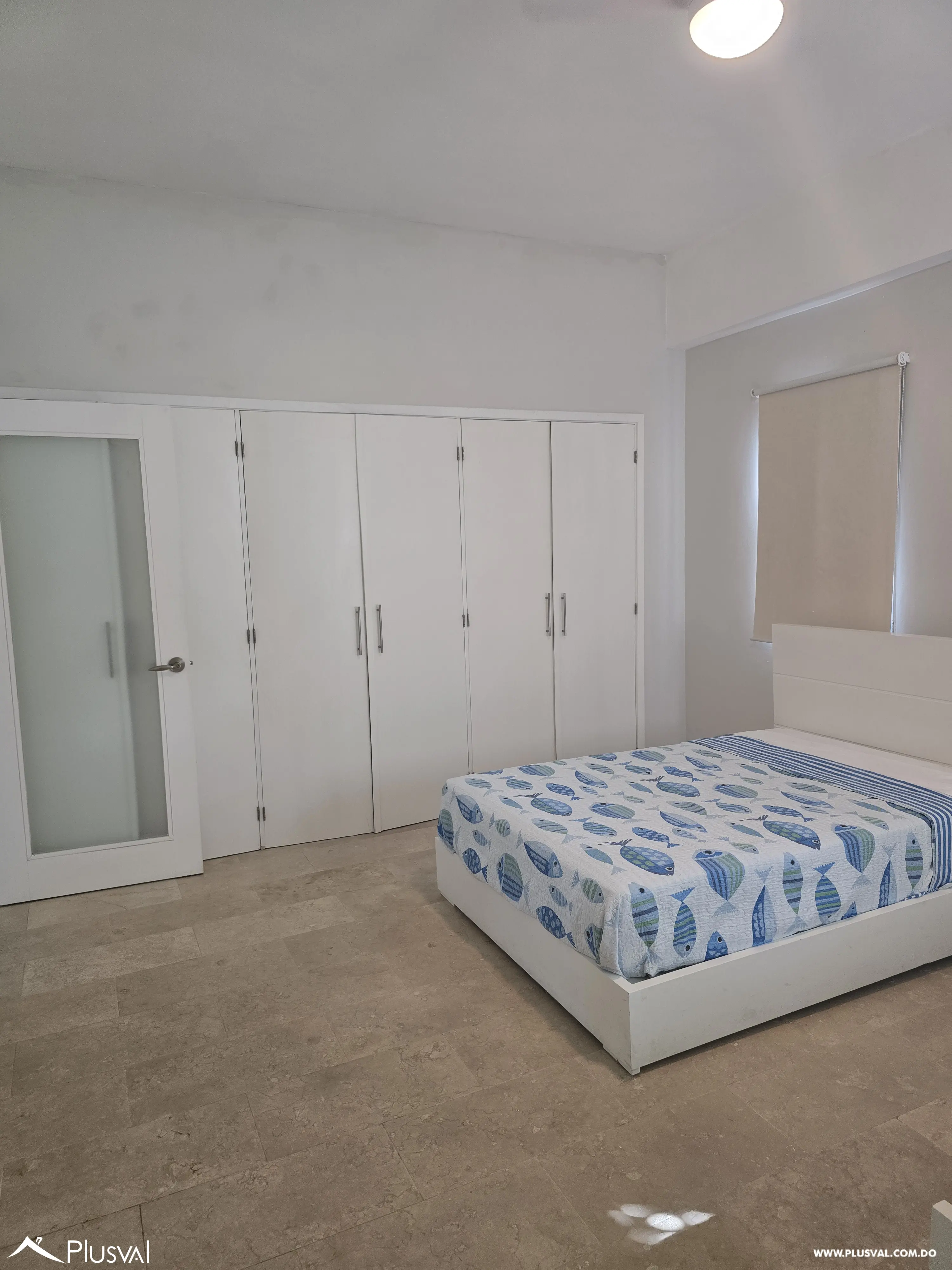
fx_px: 843
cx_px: 476
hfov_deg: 58.9
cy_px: 635
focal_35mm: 23
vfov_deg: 73.9
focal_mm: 6.3
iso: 320
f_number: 1.7
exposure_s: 1/120
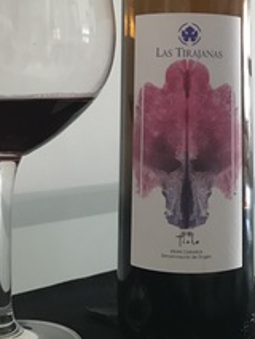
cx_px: 167
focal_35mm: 57
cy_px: 44
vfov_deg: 32.3
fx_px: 559
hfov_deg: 25.6
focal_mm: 3.99
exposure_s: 1/17
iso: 100
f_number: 1.8
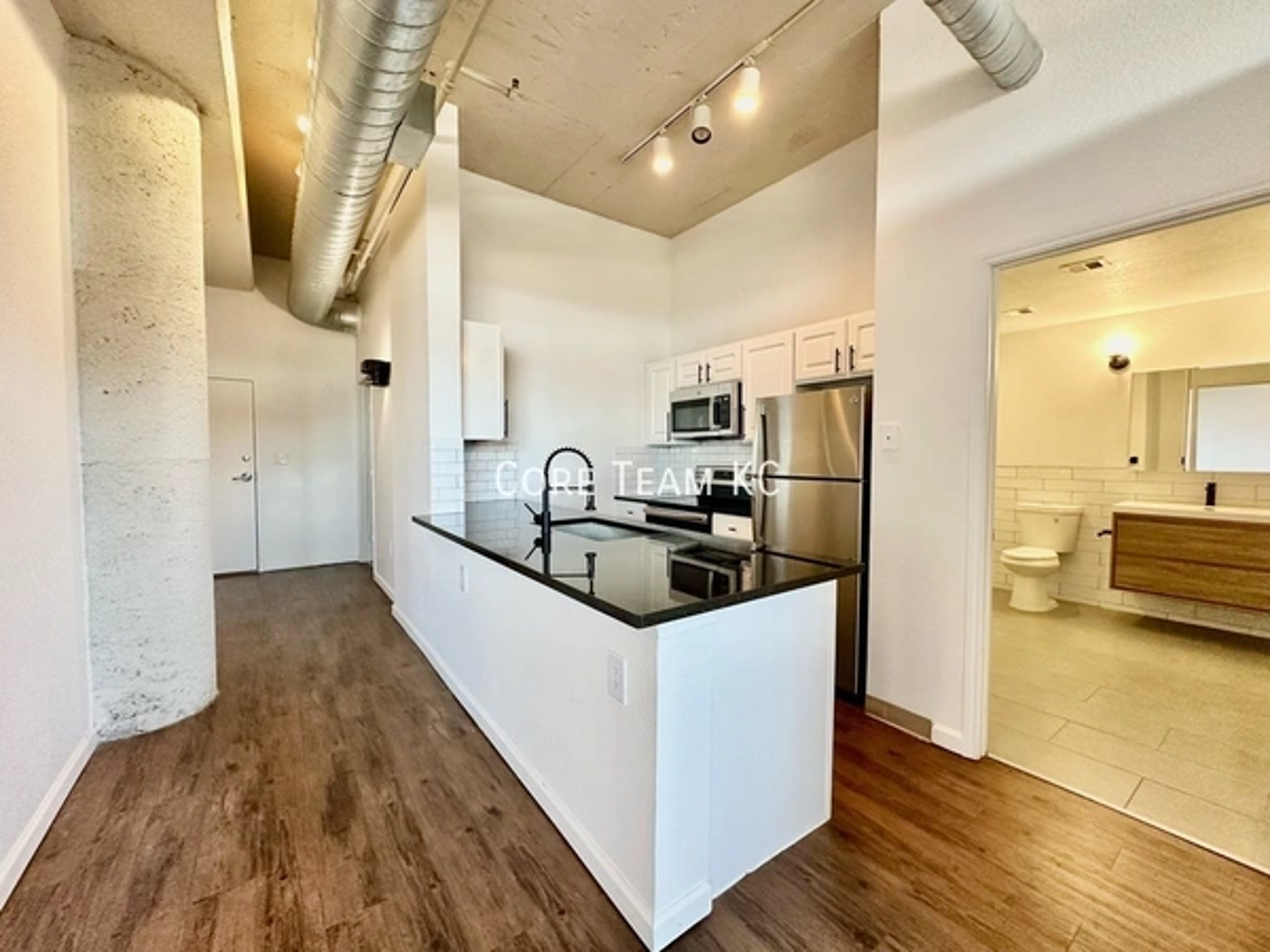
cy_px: 476
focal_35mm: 14
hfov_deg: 102.1
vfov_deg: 85.7
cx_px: 635
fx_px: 514
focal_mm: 2.22
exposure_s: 1/120
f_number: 2.2
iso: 250
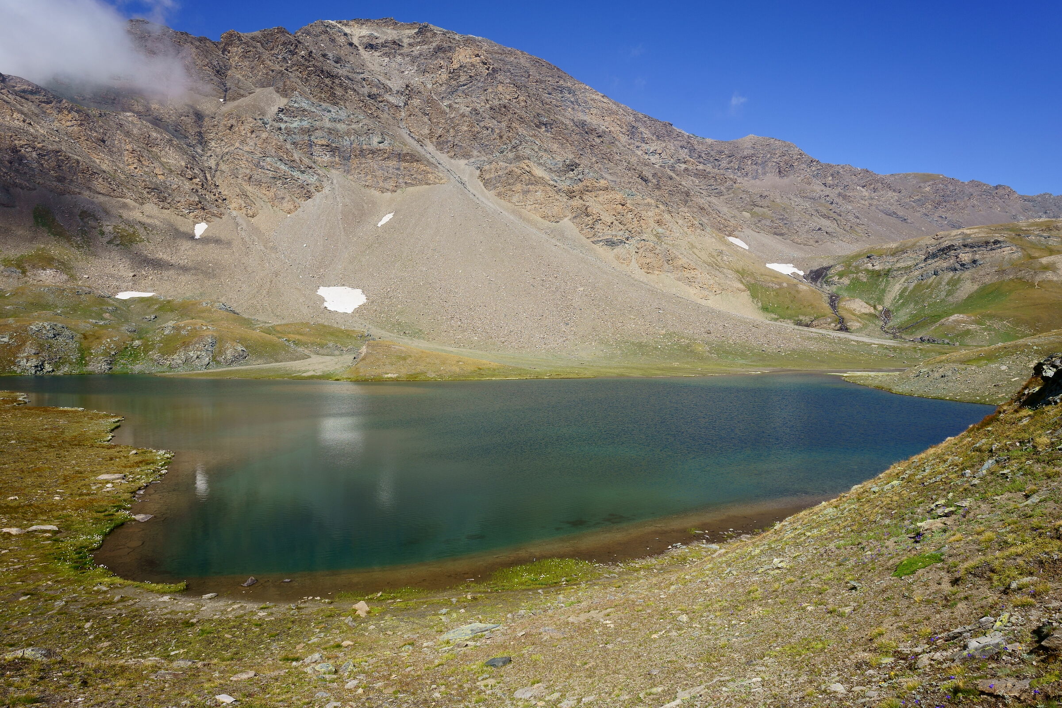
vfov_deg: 53.1
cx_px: 531
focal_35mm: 24
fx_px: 708
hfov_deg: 73.7
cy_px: 354
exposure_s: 1/160
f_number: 11
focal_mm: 24
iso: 100
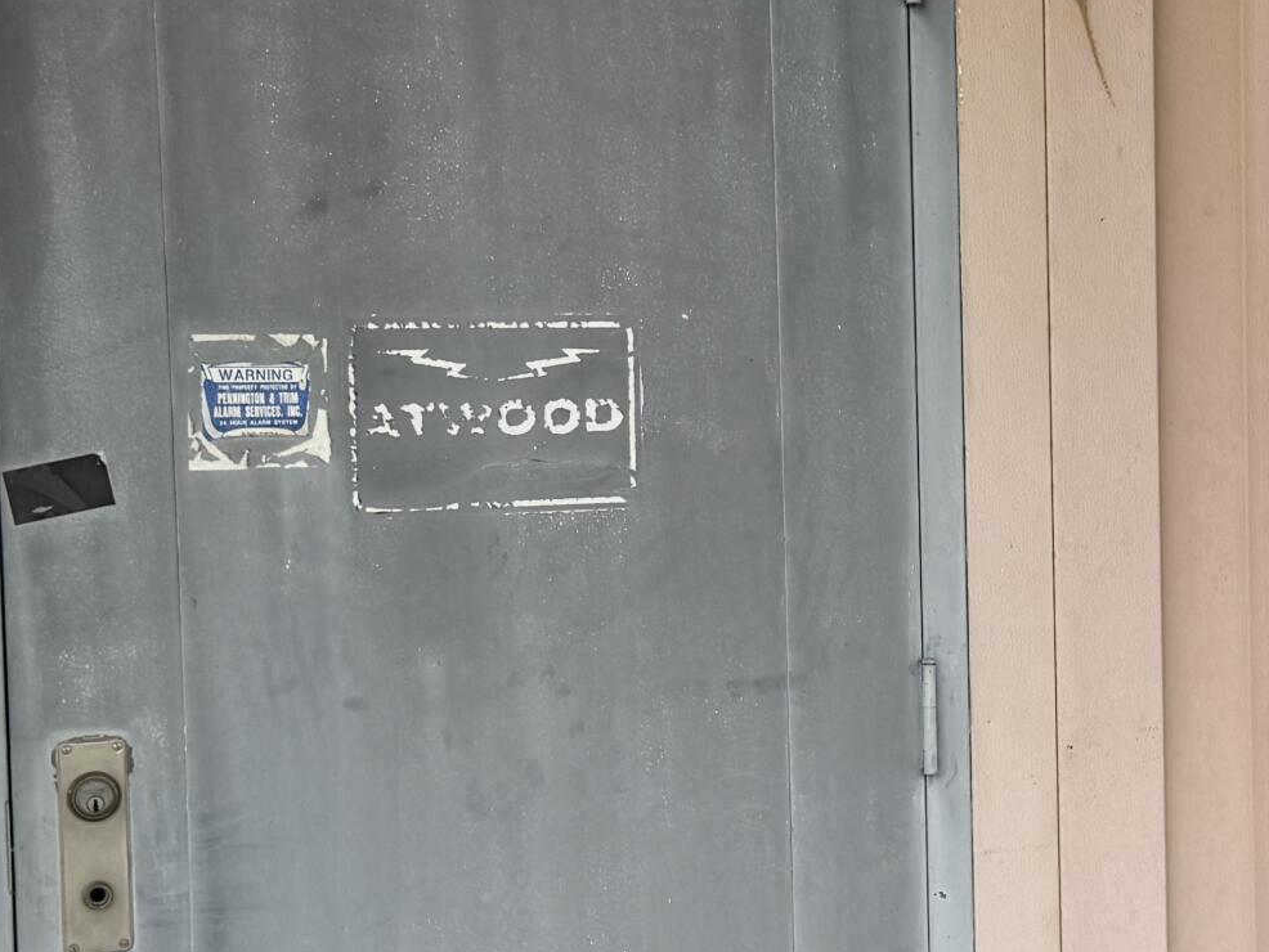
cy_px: 488
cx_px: 934
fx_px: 2677
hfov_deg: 26.4
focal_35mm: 73
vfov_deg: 20.2
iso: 80
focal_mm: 6.76
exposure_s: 1/1059
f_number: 1.78
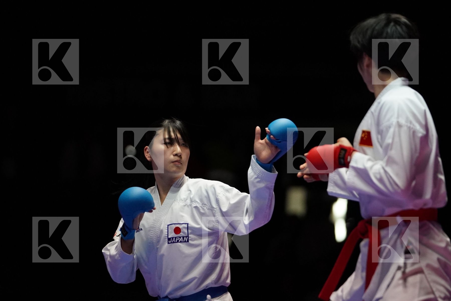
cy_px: 150
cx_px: 226
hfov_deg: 7.4
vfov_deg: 4.9
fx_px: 3508
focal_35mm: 280
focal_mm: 187
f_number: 2.8
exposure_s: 1/1000
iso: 3200
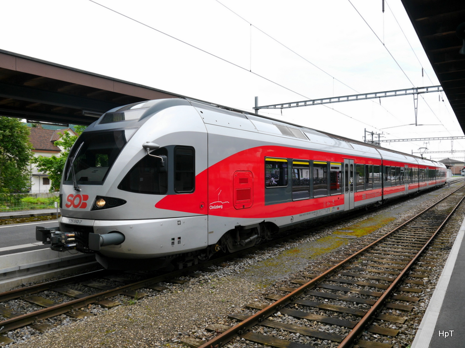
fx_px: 376
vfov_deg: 49.7
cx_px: 232
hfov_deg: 63.4
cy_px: 174
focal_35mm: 28
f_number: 5
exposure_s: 1/200
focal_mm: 14
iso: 160
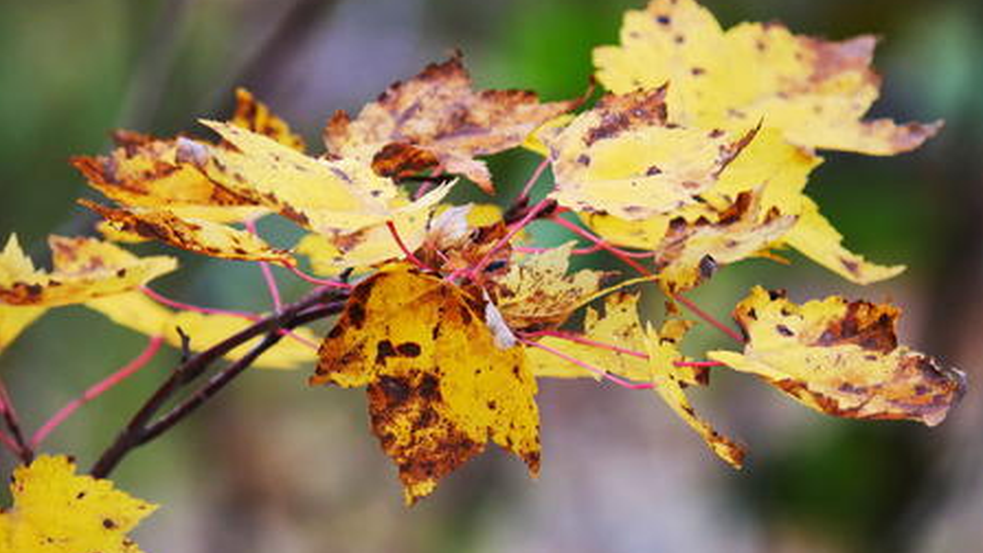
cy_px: 235
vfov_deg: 3.1
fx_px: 10113
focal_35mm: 388
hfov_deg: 5.6
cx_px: 492
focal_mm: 177
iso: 800
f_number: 4.7
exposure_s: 1/400
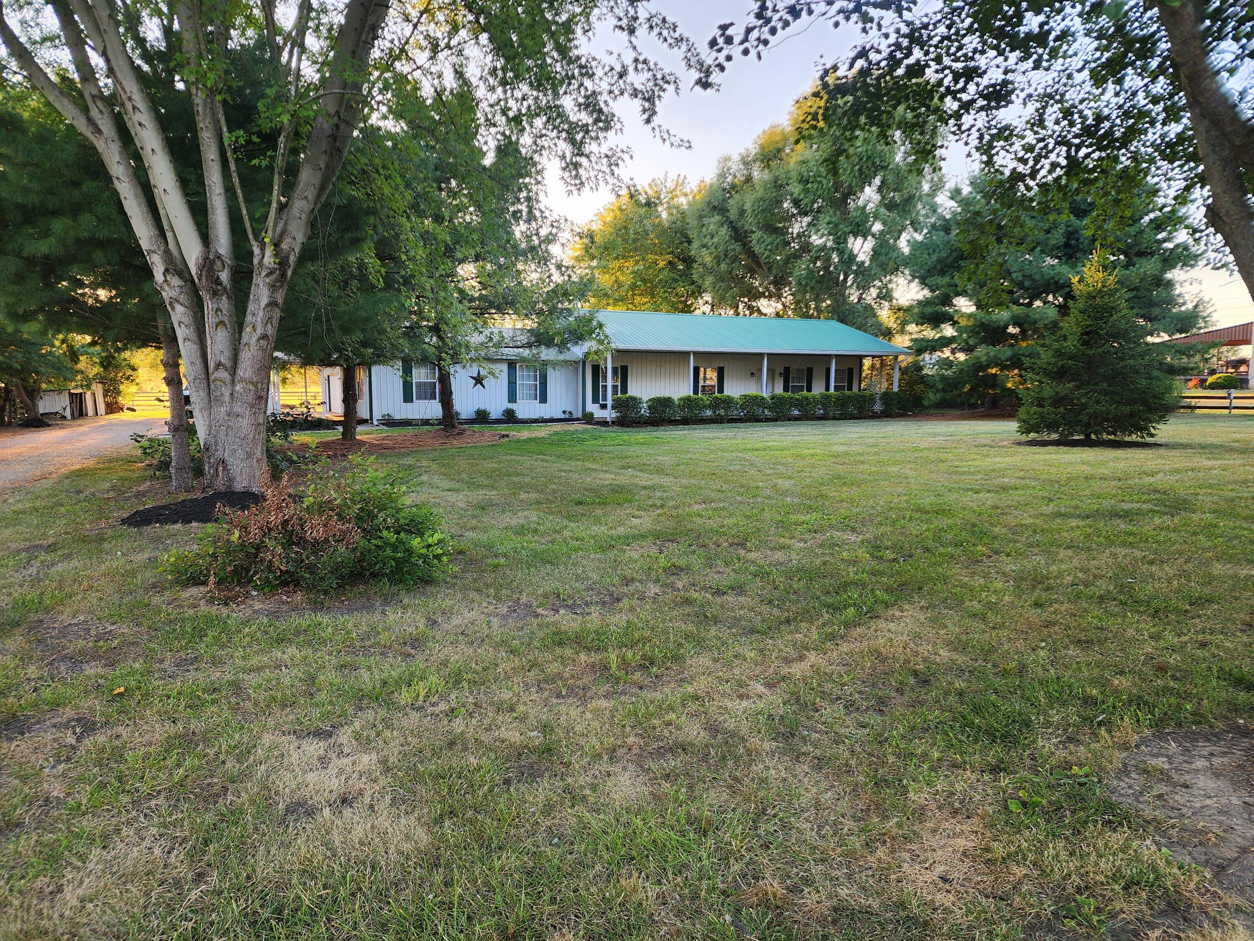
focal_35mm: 23
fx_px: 833
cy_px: 470
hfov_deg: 73.9
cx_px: 627
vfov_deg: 58.9
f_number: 1.8
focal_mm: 6.4
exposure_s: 1/180
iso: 80
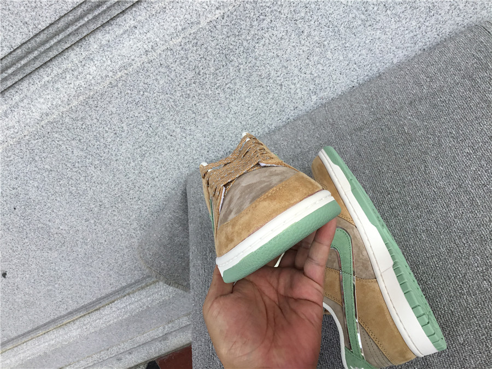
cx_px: 246
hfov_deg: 58.4
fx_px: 441
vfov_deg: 45.4
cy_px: 184
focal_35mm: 31
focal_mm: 3.3
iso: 25
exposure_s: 1/515
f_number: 2.4
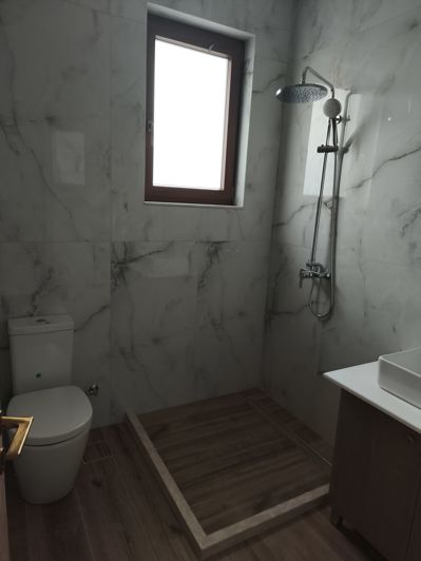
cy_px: 280
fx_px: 373
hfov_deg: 58.9
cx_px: 210
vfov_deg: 73.9
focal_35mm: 23
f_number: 1.7
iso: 200
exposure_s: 1/50
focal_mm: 5.35
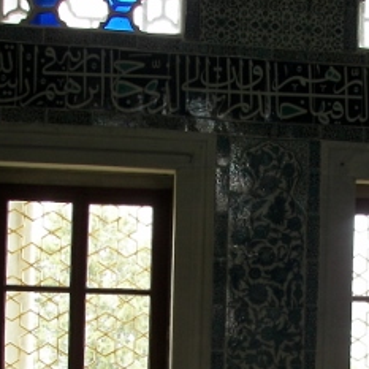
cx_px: 263
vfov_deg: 22.6
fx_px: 905
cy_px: 313
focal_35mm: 75
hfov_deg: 22.9
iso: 64
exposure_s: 1/30
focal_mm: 6
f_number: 2.8
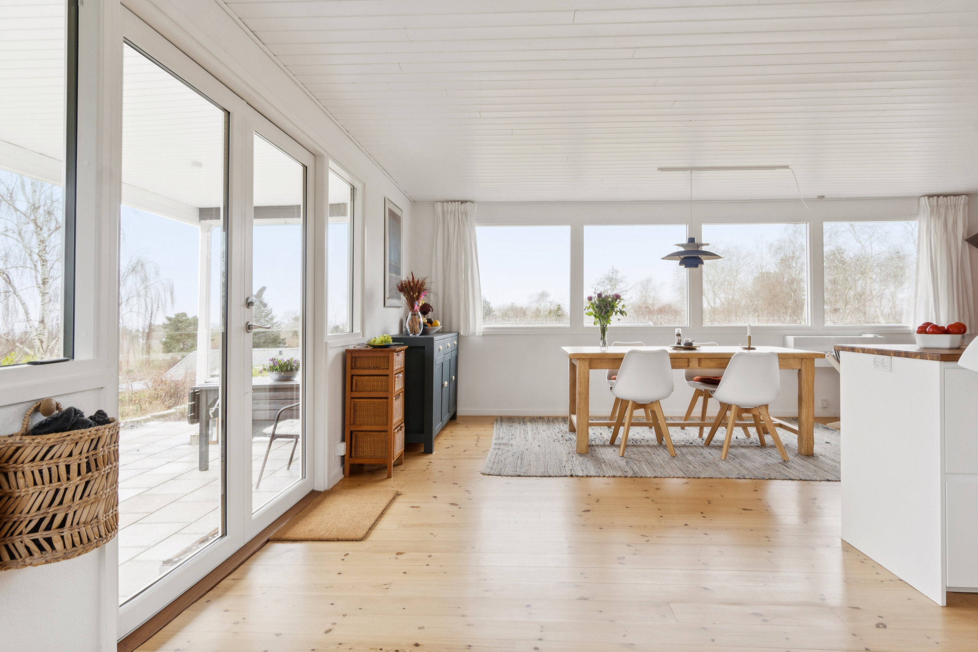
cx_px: 489
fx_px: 530
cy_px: 326
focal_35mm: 20
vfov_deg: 63.2
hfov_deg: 85.4
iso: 200
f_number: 8
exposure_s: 1/60
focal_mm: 13
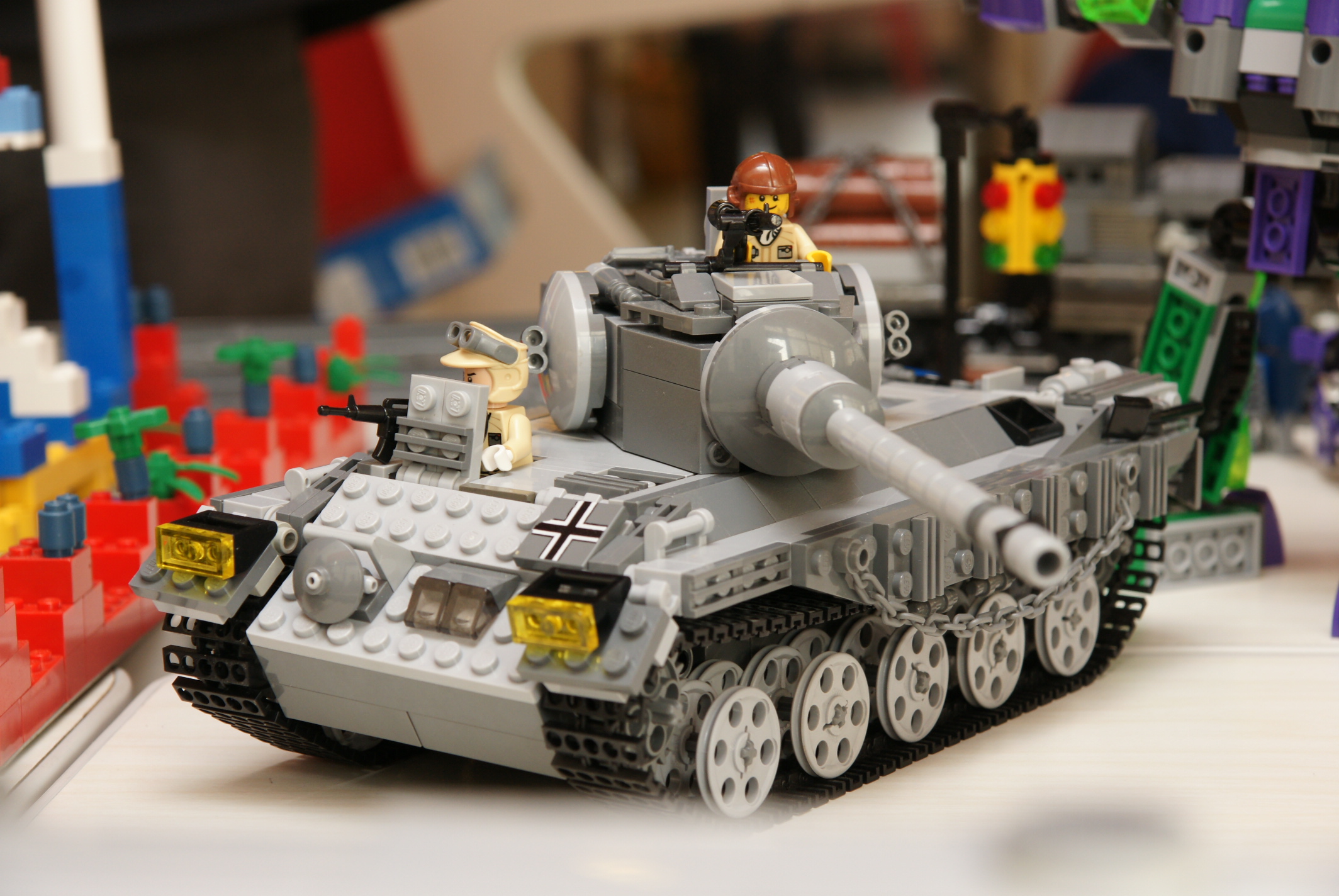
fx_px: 3910
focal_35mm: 105
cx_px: 670
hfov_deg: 19.4
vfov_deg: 13.1
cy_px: 448
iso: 400
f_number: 8
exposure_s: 1/60
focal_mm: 70
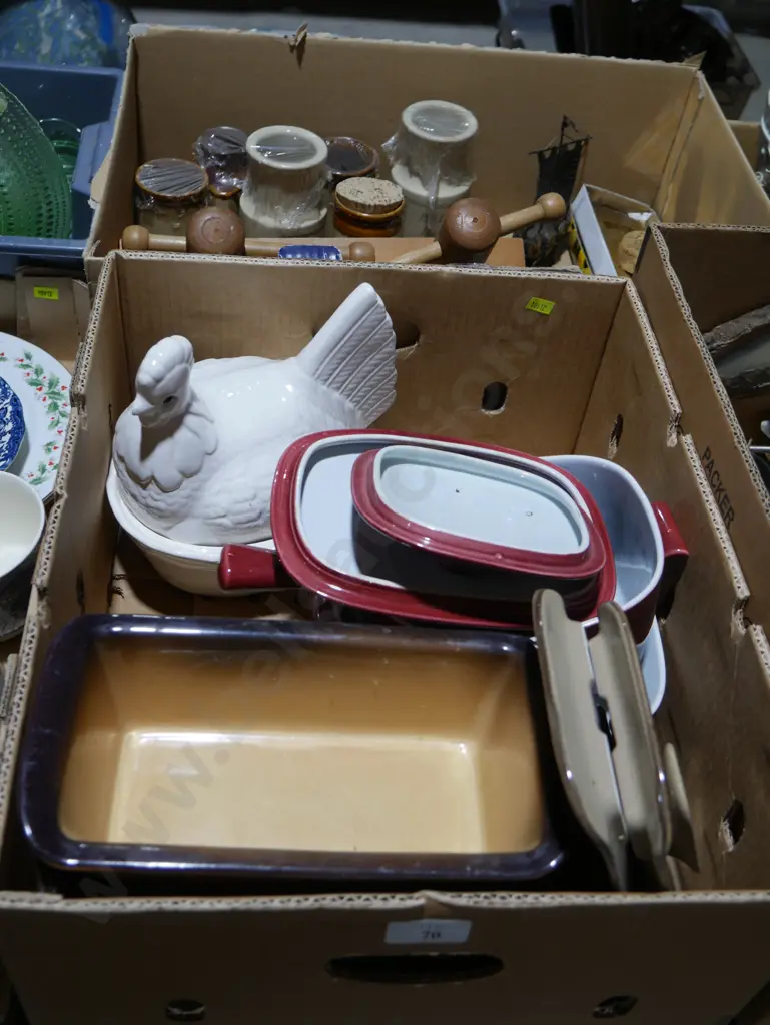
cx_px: 385
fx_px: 1067
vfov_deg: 51.3
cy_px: 512
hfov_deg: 39.7
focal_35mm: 36
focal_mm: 18
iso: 200
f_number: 4
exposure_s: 1/100
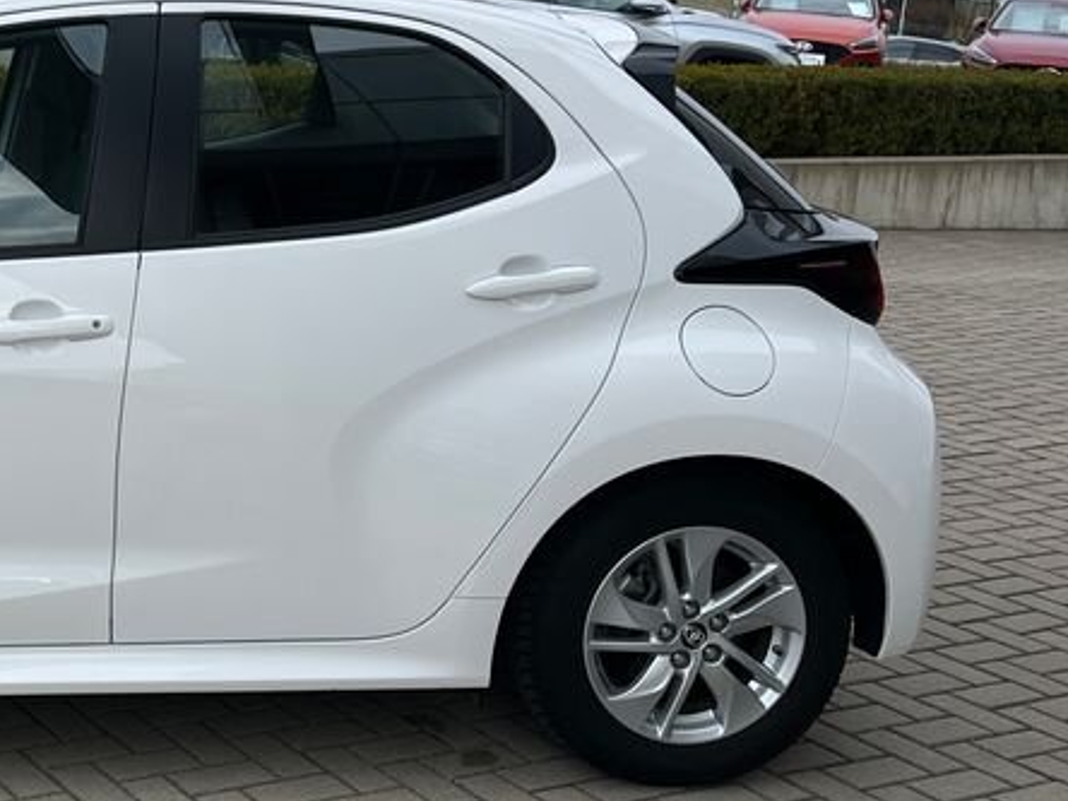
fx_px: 1851
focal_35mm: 60
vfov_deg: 24.4
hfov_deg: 29.3
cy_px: 308
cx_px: -84
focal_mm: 5.1
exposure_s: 1/1672
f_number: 1.6
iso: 50
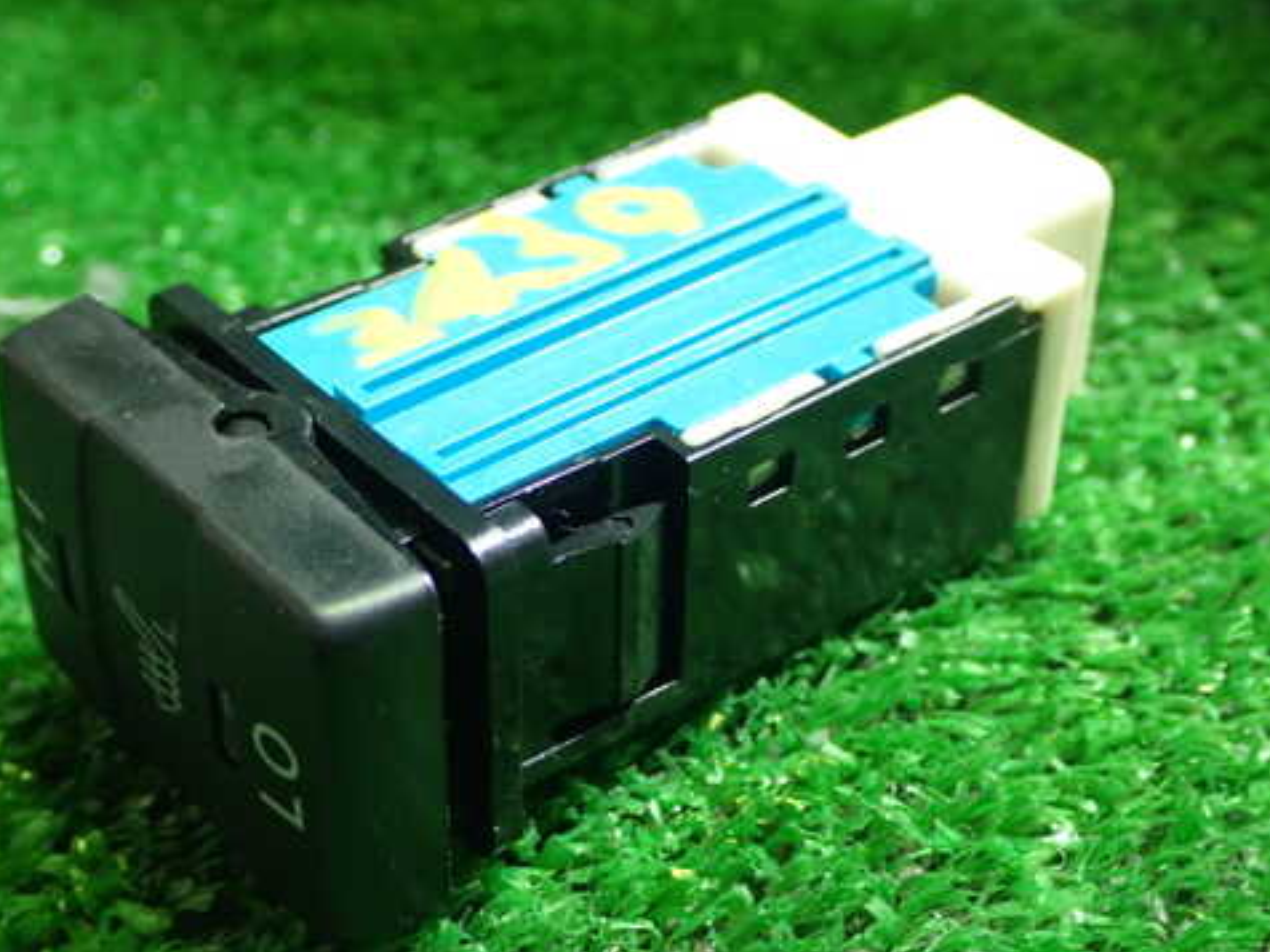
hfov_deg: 28.5
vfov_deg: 21.6
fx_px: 2495
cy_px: 531
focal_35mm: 68
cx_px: 534
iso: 800
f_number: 3.3
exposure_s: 1/30
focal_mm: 9.65
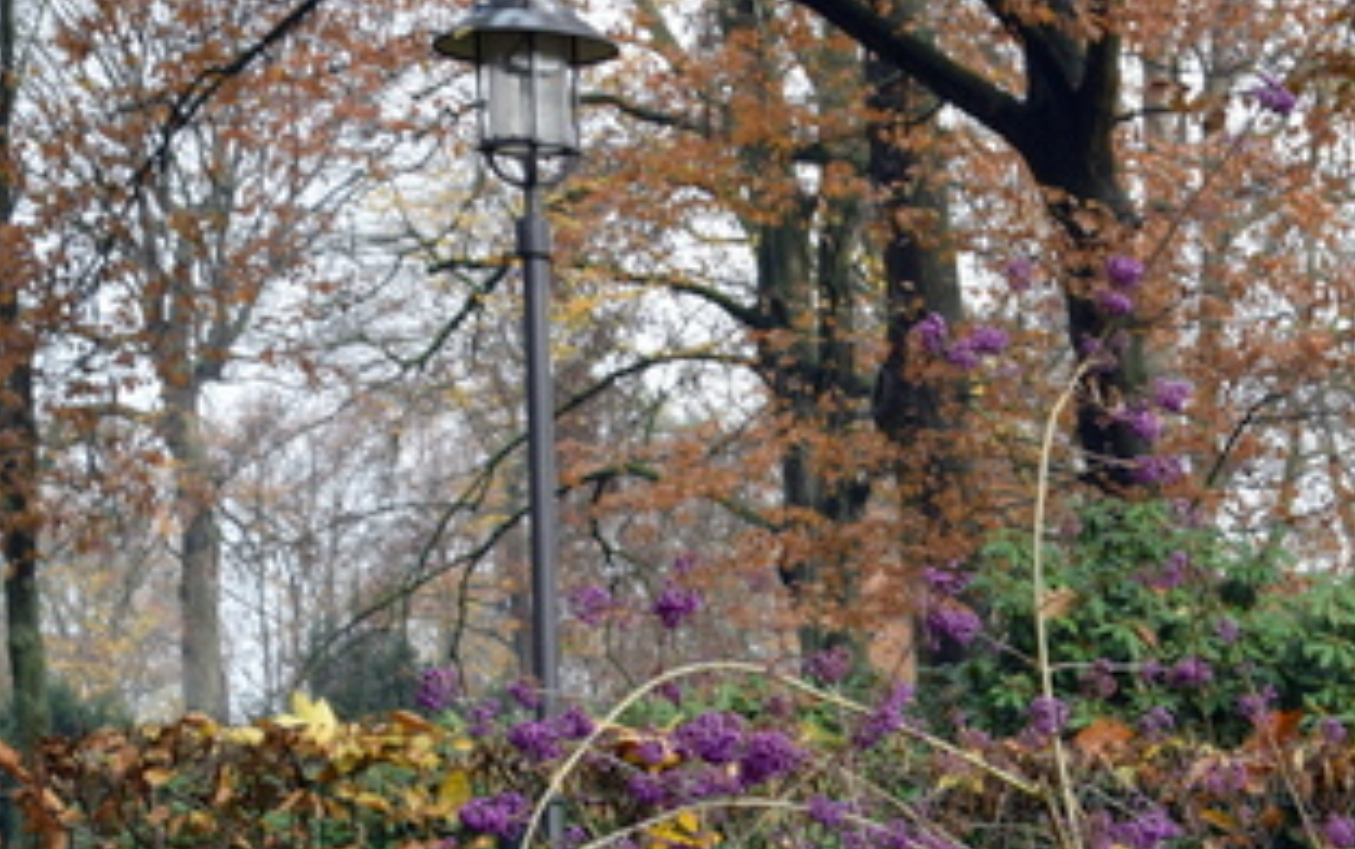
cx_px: 1511
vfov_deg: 10.3
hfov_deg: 16.2
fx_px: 4619
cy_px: 1083
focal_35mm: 125
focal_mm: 32
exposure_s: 1/80
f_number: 8
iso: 400
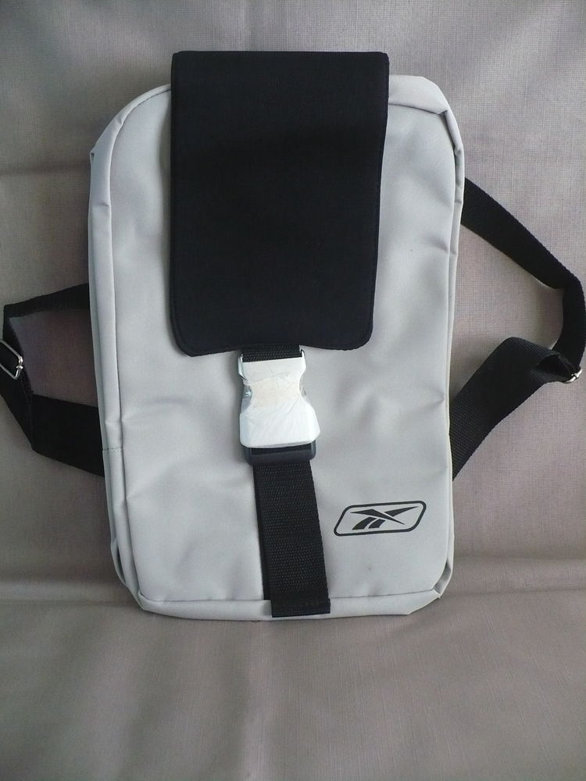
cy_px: 390
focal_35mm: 37
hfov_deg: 38.7
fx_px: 835
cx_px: 293
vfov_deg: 50.1
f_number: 2.8
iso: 400
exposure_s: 1/13
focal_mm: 6.1
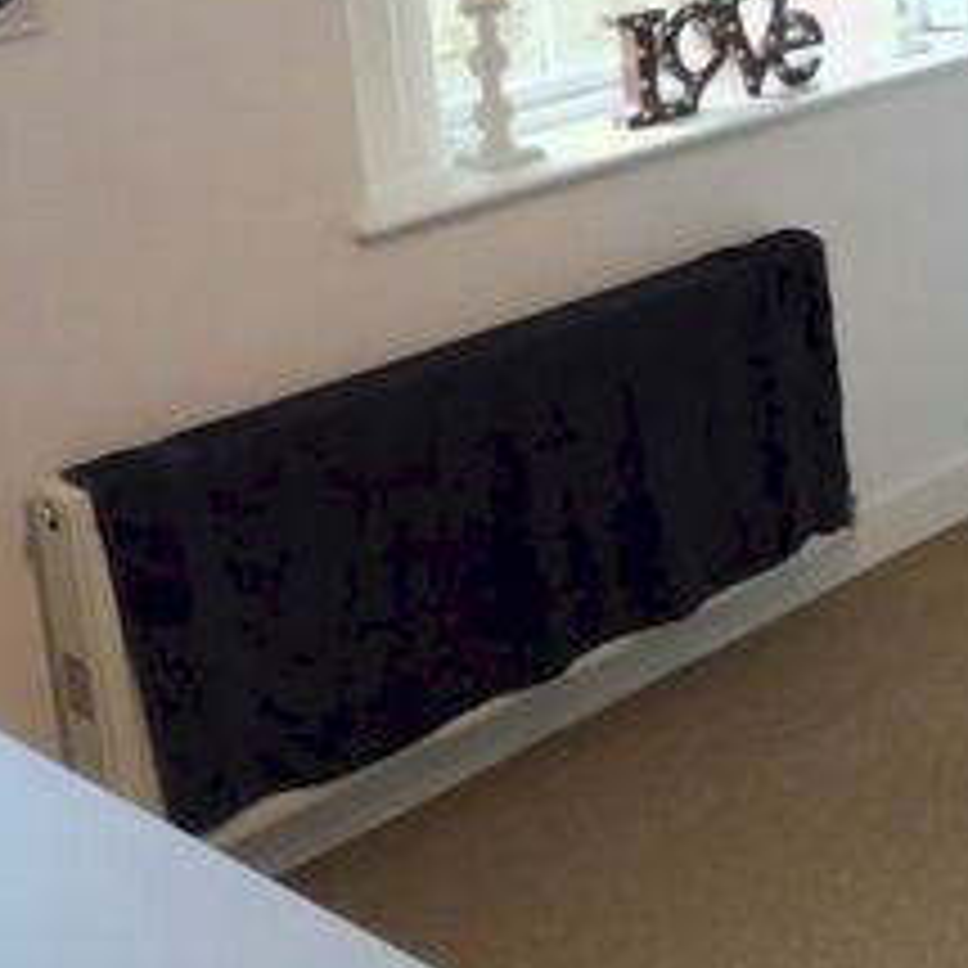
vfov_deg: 23.9
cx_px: 1423
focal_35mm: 69
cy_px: -2
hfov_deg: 21.3
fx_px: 2183
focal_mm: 4.3
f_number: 3.3
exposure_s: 1/40
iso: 400
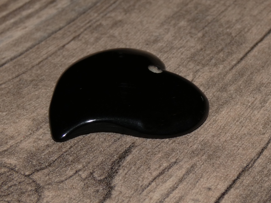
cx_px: 136
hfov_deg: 41.2
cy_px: 102
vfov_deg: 31.5
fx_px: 360
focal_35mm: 46
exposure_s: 1/60
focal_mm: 8.2
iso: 125
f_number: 3.8
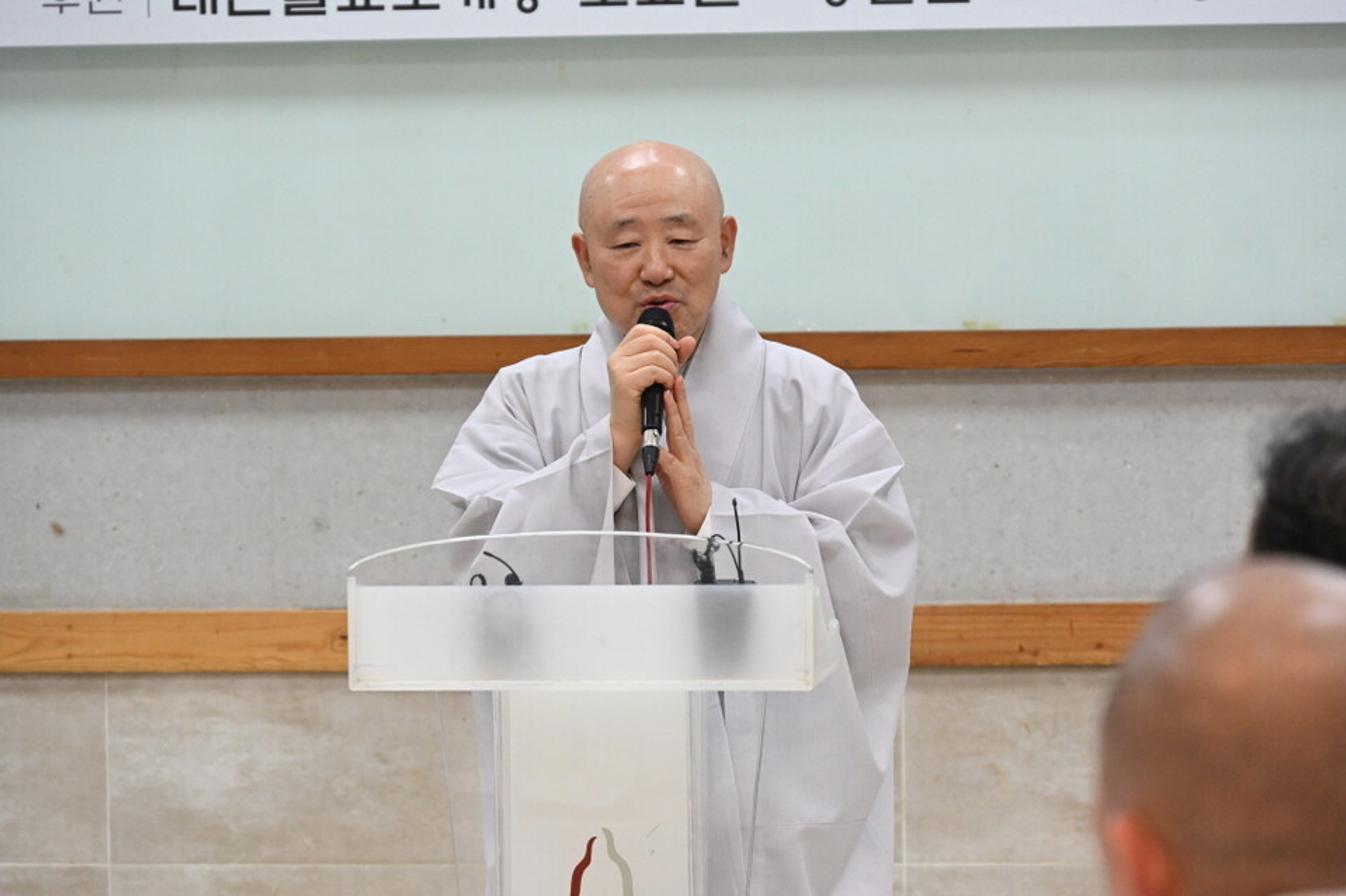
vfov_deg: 9.8
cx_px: 673
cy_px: 448
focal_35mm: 140
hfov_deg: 14.7
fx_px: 5232
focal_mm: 140
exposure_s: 1/250
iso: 3200
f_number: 6.3
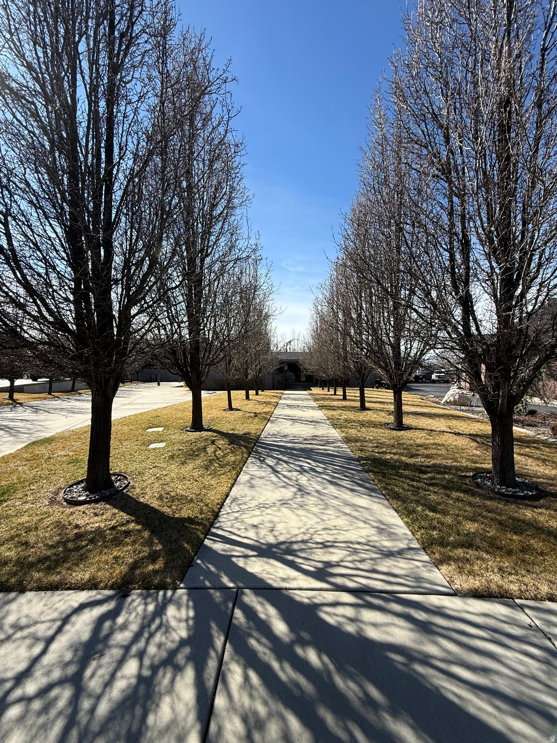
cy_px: 372
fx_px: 300
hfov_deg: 85.7
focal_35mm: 14
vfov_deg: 102.1
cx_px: 278
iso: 50
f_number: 2.2
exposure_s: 1/1795
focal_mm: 2.22
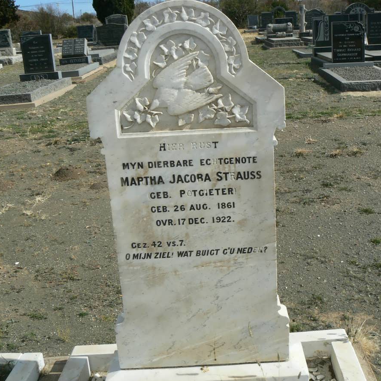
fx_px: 535
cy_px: 193
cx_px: 241
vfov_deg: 39.2
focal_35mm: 43
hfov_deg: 38.9
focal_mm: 6
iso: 80
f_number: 7.1
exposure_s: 1/400
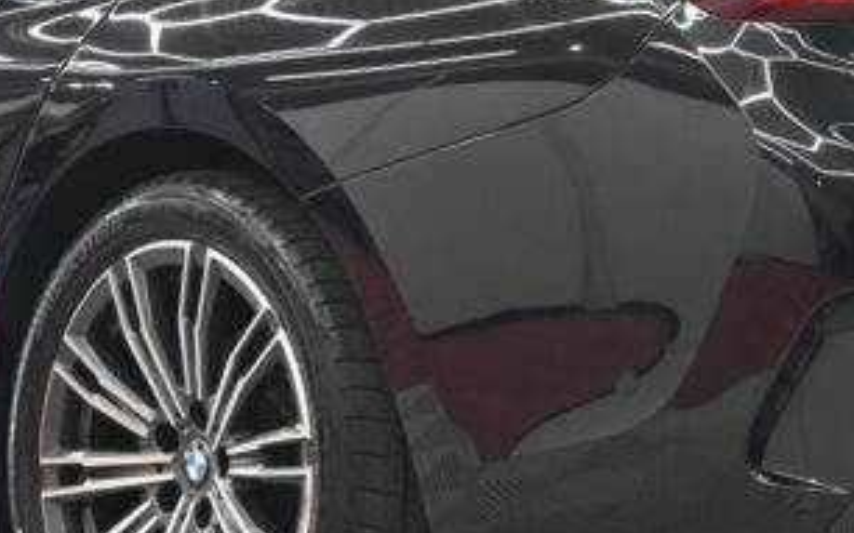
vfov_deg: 9.6
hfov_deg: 15.4
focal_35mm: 136
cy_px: -21
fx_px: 3154
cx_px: 410
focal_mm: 26.5
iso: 640
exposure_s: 1/80
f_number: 5.6
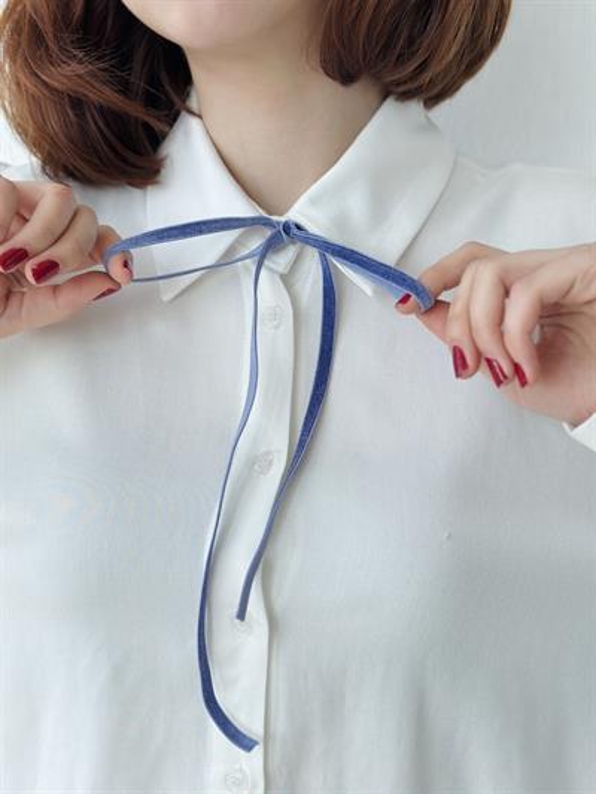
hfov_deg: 30.3
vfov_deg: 39.6
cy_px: 397
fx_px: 1101
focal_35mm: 48
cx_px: 298
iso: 80
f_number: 1.78
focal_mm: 6.86
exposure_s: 1/980
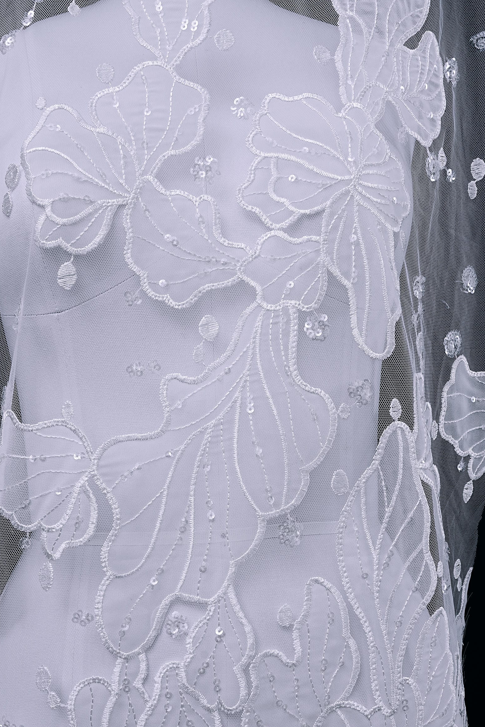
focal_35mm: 36
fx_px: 728
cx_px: 225
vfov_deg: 52.9
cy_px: 423
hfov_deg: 36.9
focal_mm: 24
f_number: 11
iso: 100
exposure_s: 1/125
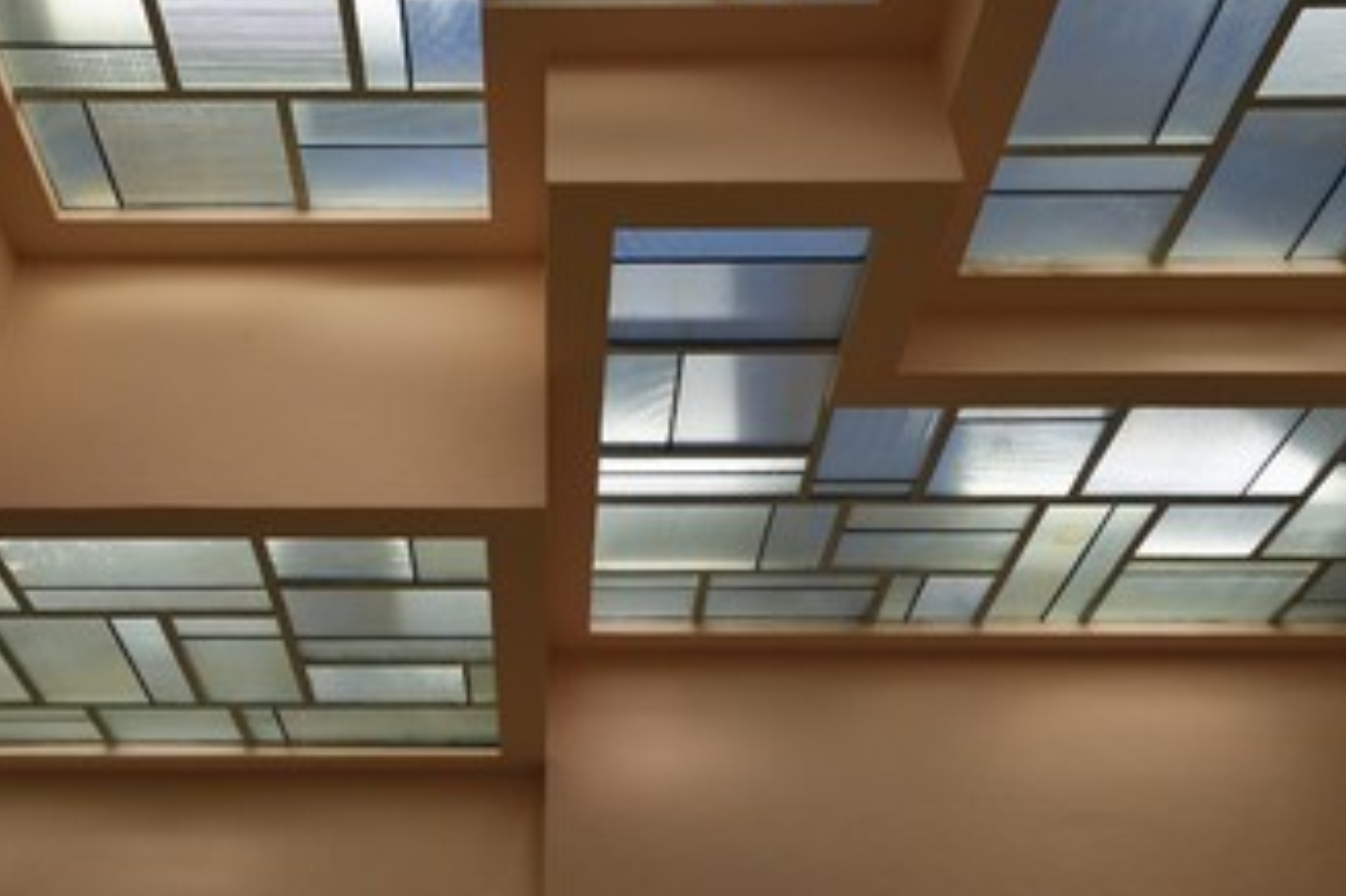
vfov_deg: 33.3
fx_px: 1495
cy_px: 392
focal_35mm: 40
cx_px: 518
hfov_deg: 48.1
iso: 800
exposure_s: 1/60
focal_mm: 31
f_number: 11
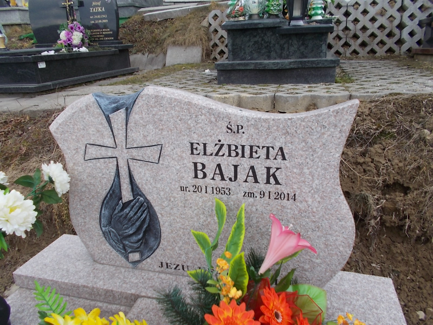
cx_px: 216
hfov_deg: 67.3
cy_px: 162
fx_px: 325
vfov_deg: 53.1
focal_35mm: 26
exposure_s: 1/80
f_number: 3.2
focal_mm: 4.6
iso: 80
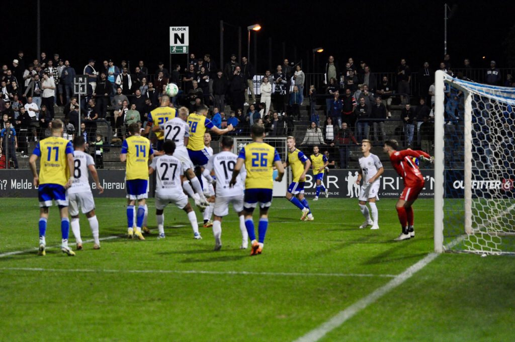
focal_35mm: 150
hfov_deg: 13.7
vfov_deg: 9.1
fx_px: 2143
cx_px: 258
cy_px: 171
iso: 3200
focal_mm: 100
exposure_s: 1/1600
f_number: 2.8
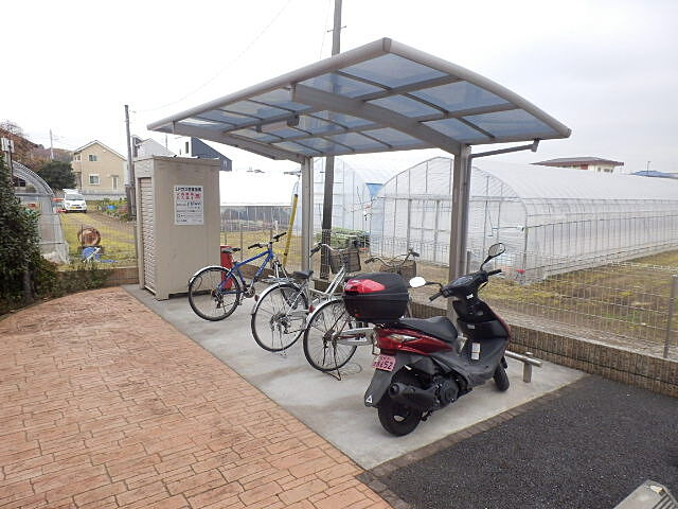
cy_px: 254
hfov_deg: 71.6
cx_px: 339
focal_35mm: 24
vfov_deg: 56.8
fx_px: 470
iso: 400
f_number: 7.9
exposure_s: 1/200
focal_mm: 4.2
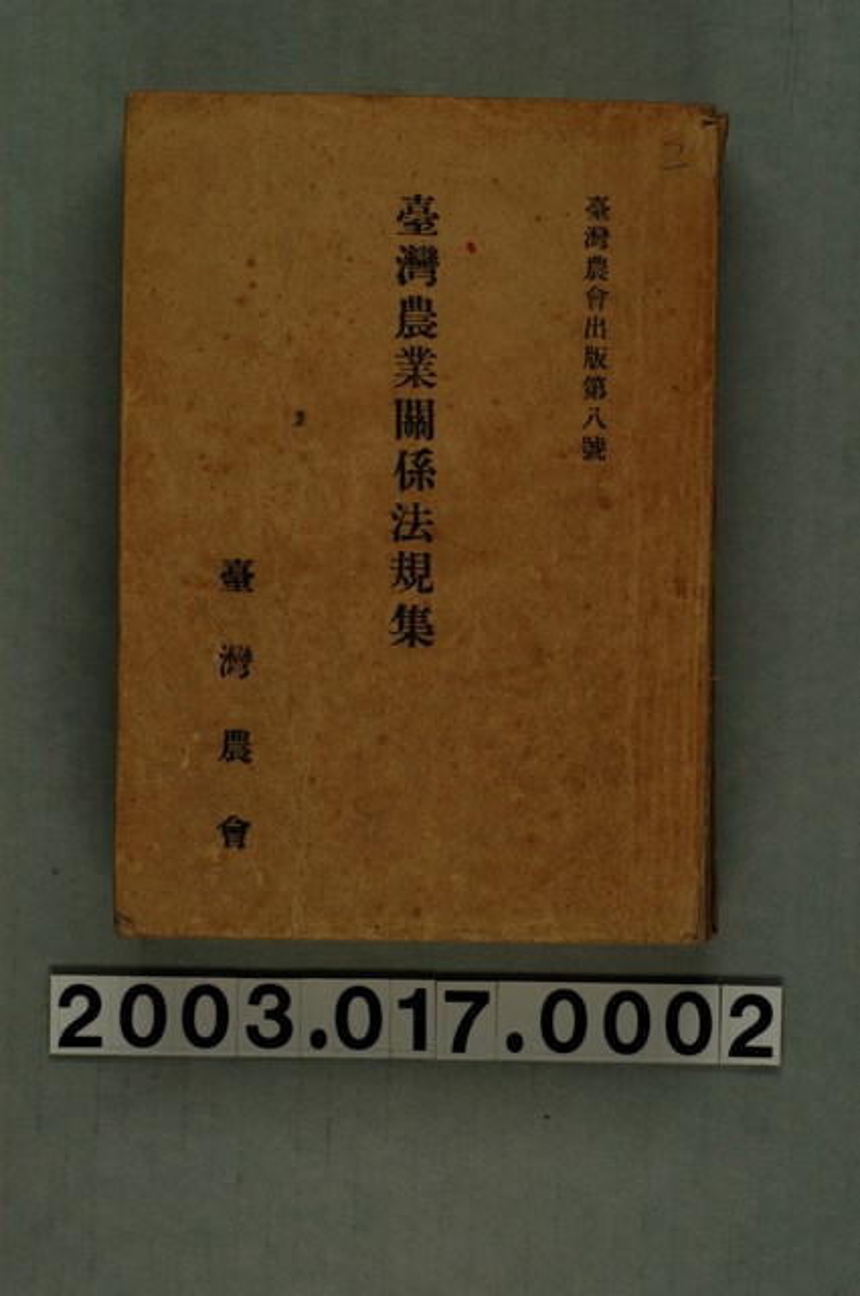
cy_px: 648
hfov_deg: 18.1
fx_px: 2695
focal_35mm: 75
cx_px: 430
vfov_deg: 27.0
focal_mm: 50
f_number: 8
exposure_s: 1/100
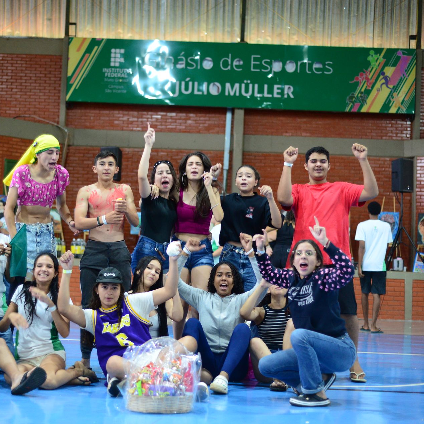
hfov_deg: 26.8
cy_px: 212
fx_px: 887
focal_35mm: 64
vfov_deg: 26.9
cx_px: 171
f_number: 2.2
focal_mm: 50
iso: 2500
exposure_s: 1/160
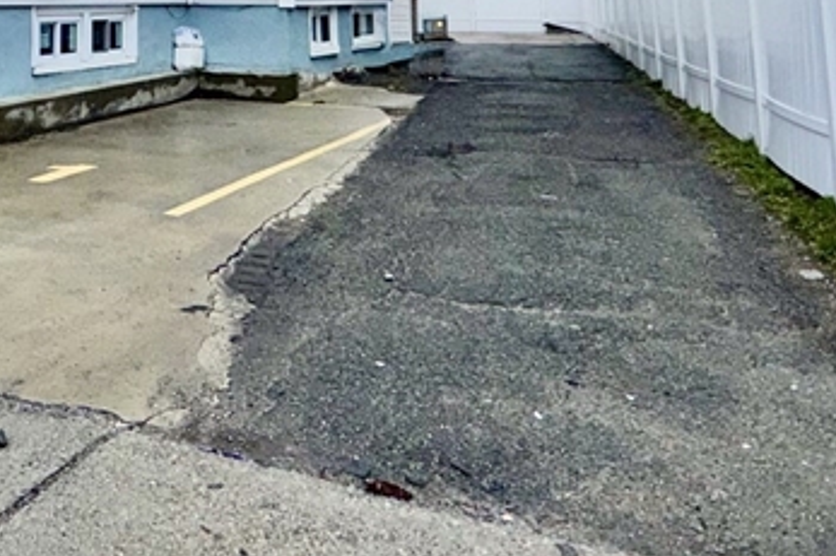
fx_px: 998
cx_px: 171
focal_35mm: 43
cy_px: -130
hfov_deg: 43.4
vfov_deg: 27.1
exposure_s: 1/1709
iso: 32
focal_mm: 2.22
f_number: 2.2
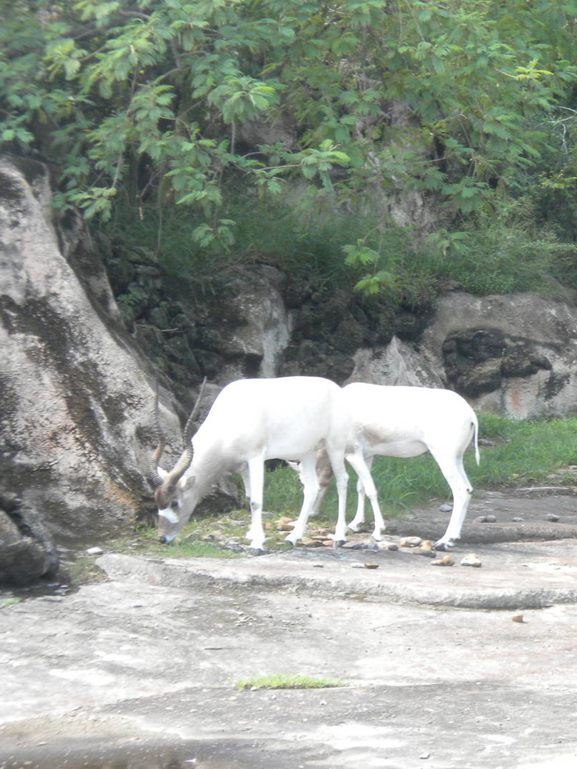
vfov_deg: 15.6
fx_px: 2799
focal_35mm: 126
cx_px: 554
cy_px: 371
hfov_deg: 11.7
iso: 129
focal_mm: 15
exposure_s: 1/76.2
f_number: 5.1
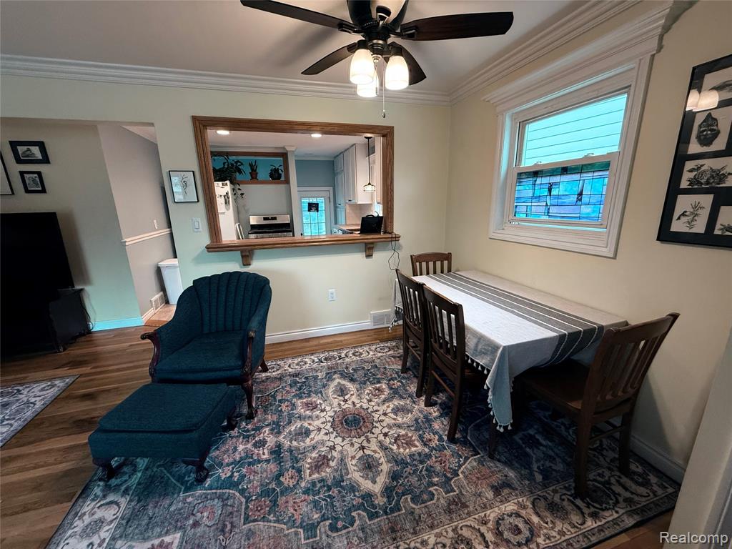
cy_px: 274
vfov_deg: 85.7
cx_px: 366
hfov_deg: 102.1
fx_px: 296
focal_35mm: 14
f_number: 2.2
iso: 320
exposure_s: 1/60
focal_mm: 2.22
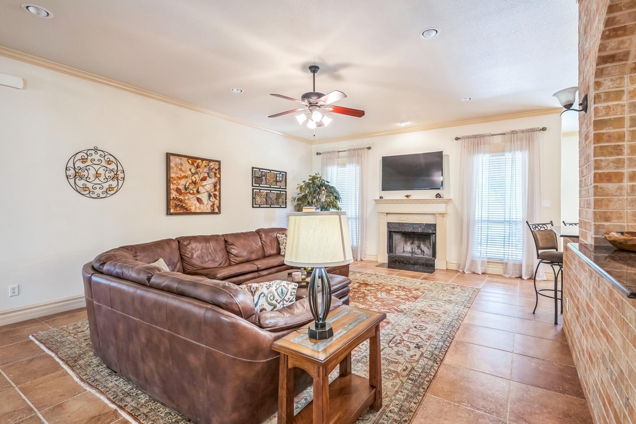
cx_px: 331
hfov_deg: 93.2
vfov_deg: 70.4
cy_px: 213
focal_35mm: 17
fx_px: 300
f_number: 7.1
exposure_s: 1/10
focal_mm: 16
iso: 400
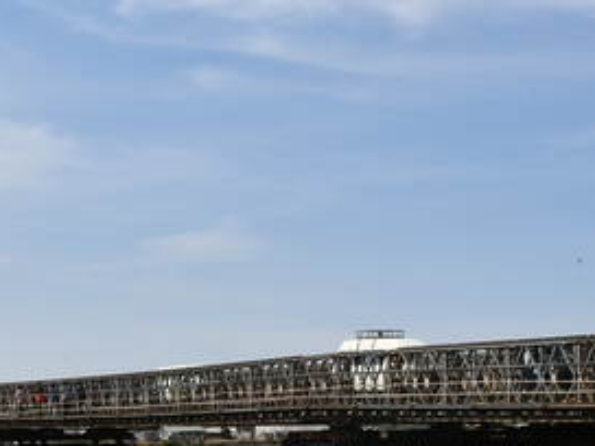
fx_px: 1513
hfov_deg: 22.1
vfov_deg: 16.7
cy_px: 360
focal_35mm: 88
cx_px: 166
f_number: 10
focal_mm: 20
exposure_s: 1/400
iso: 100
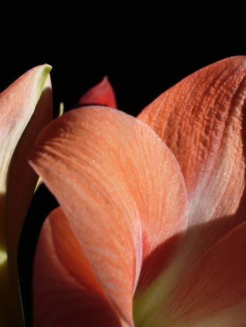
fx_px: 995
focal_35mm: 105
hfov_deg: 14.1
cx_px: 123
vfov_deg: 18.7
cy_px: 164
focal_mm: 17.4
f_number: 5
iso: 80
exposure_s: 1/160
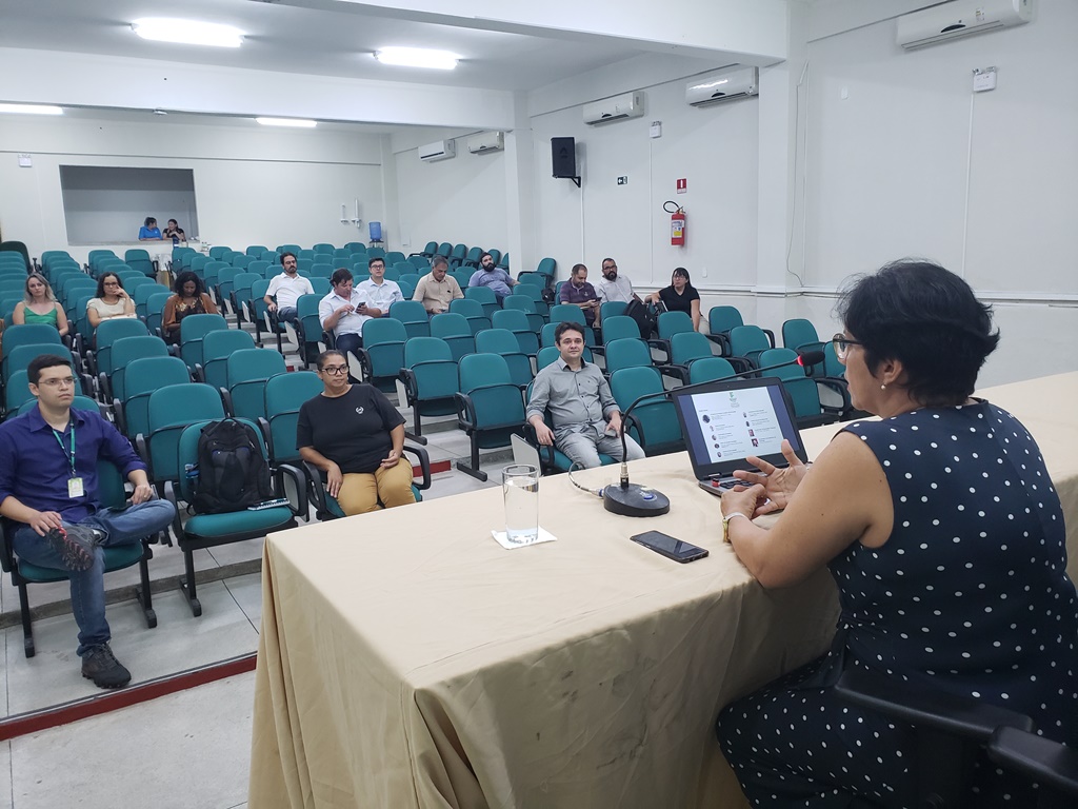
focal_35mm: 26
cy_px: 404
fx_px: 810
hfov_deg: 67.3
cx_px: 539
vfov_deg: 53.1
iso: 320
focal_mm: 4.3
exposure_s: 1/40
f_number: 2.4
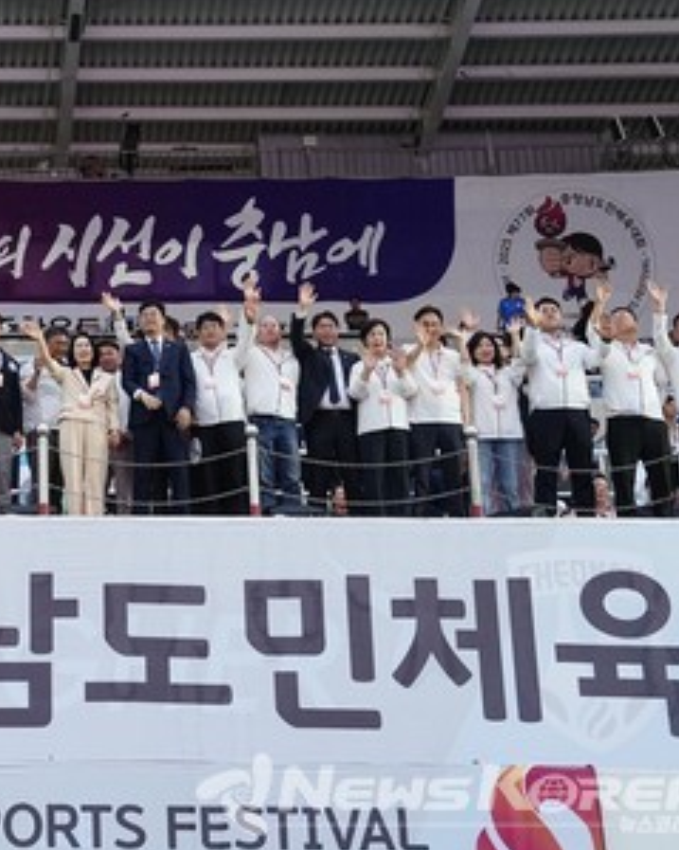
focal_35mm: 81
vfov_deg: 23.5
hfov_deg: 18.1
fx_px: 2036
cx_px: -102
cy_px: 310
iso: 2500
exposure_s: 1/400
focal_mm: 43
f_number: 4
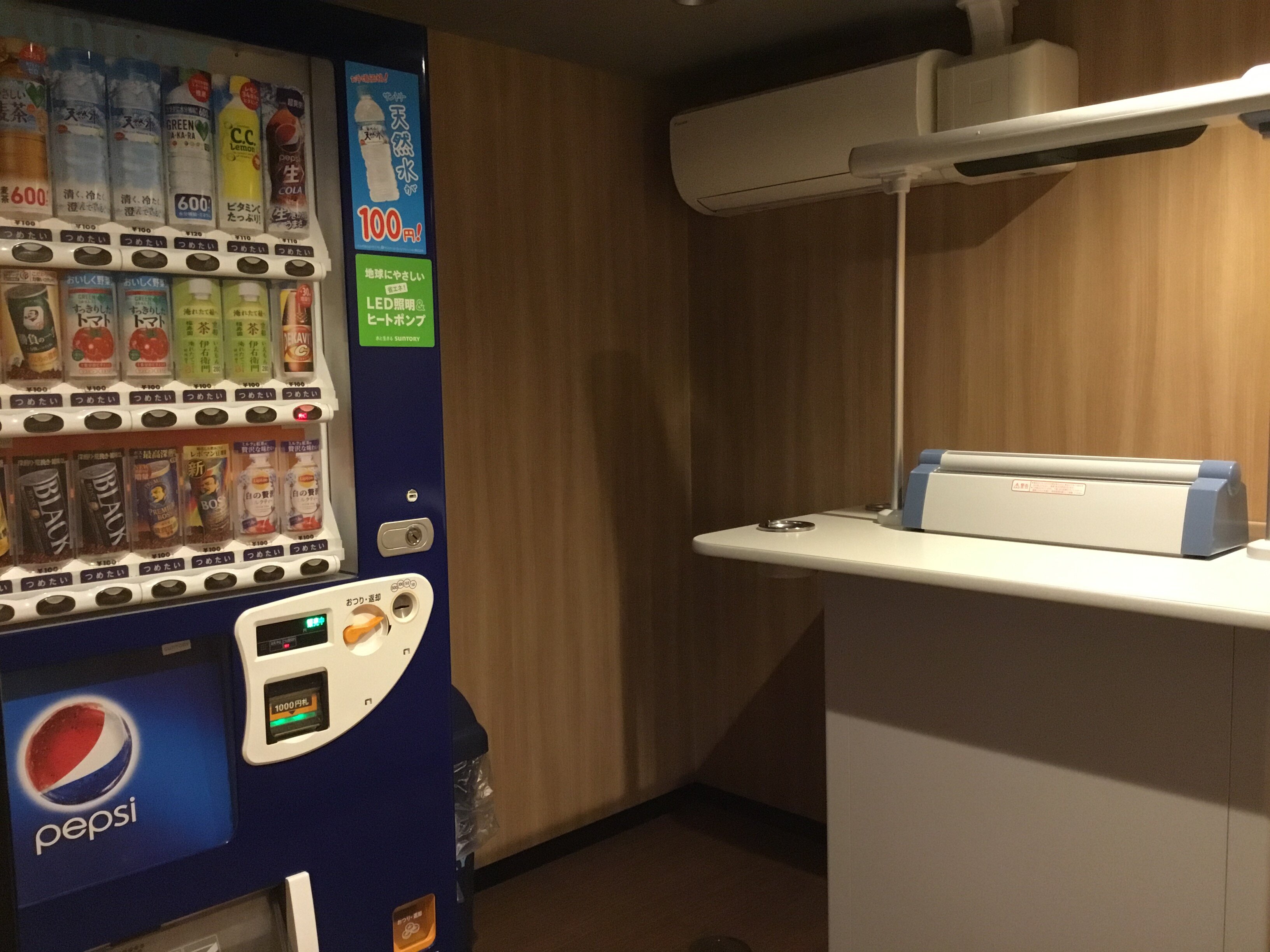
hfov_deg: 58.4
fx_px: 1137
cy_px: 476
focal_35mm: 31
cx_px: 635
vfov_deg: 45.4
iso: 200
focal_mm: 3.3
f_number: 2.4
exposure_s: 1/20
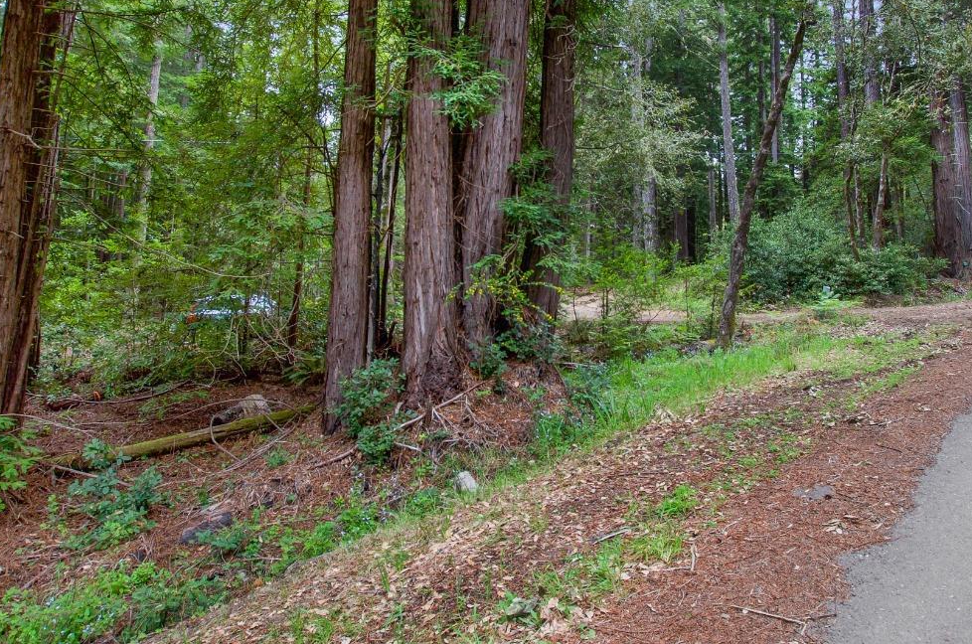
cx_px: 515
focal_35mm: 23
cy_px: 248
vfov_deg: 54.4
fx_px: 620
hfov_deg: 76.1
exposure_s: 1/40
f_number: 8
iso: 100
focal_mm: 10
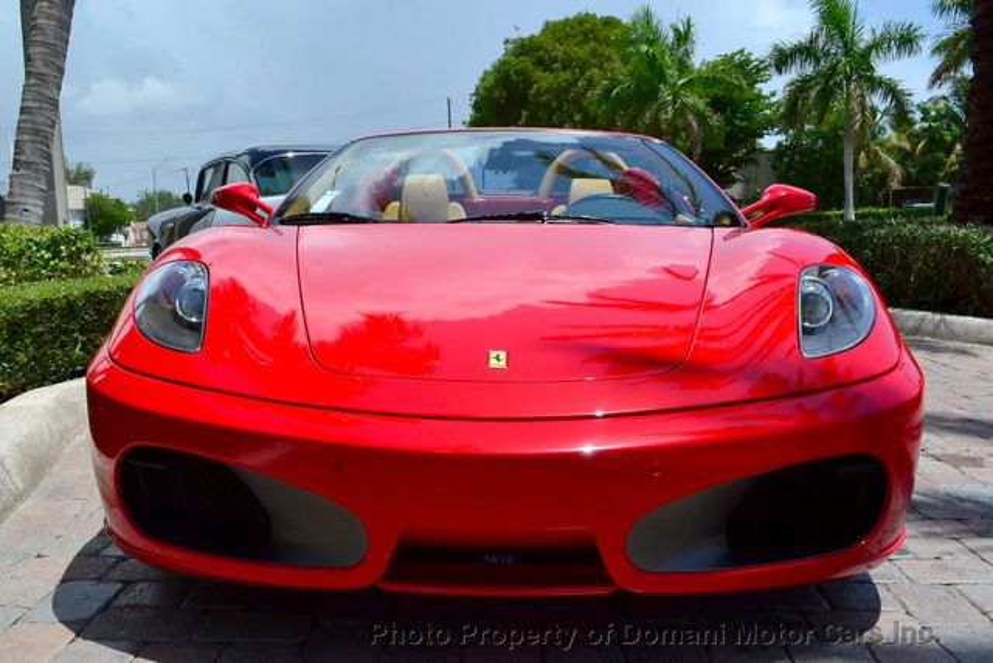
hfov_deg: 61.9
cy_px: 332
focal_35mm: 30
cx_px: 496
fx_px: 828
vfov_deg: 43.6
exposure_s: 1/800
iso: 800
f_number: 14
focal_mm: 20
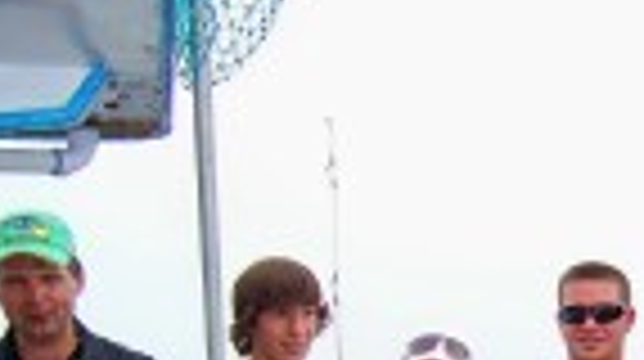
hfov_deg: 18.4
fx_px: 1876
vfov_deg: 10.4
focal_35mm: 110
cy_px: 612
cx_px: 788
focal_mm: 5.85
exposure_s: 1/400
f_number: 2.8
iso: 64
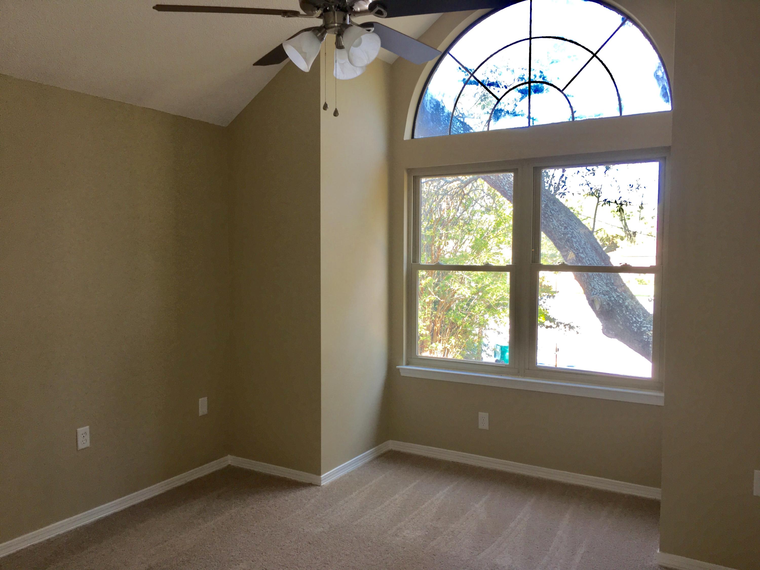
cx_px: 380
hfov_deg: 61.7
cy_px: 285
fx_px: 637
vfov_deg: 48.2
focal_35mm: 29
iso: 32
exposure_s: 1/30
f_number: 2.2
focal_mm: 4.15
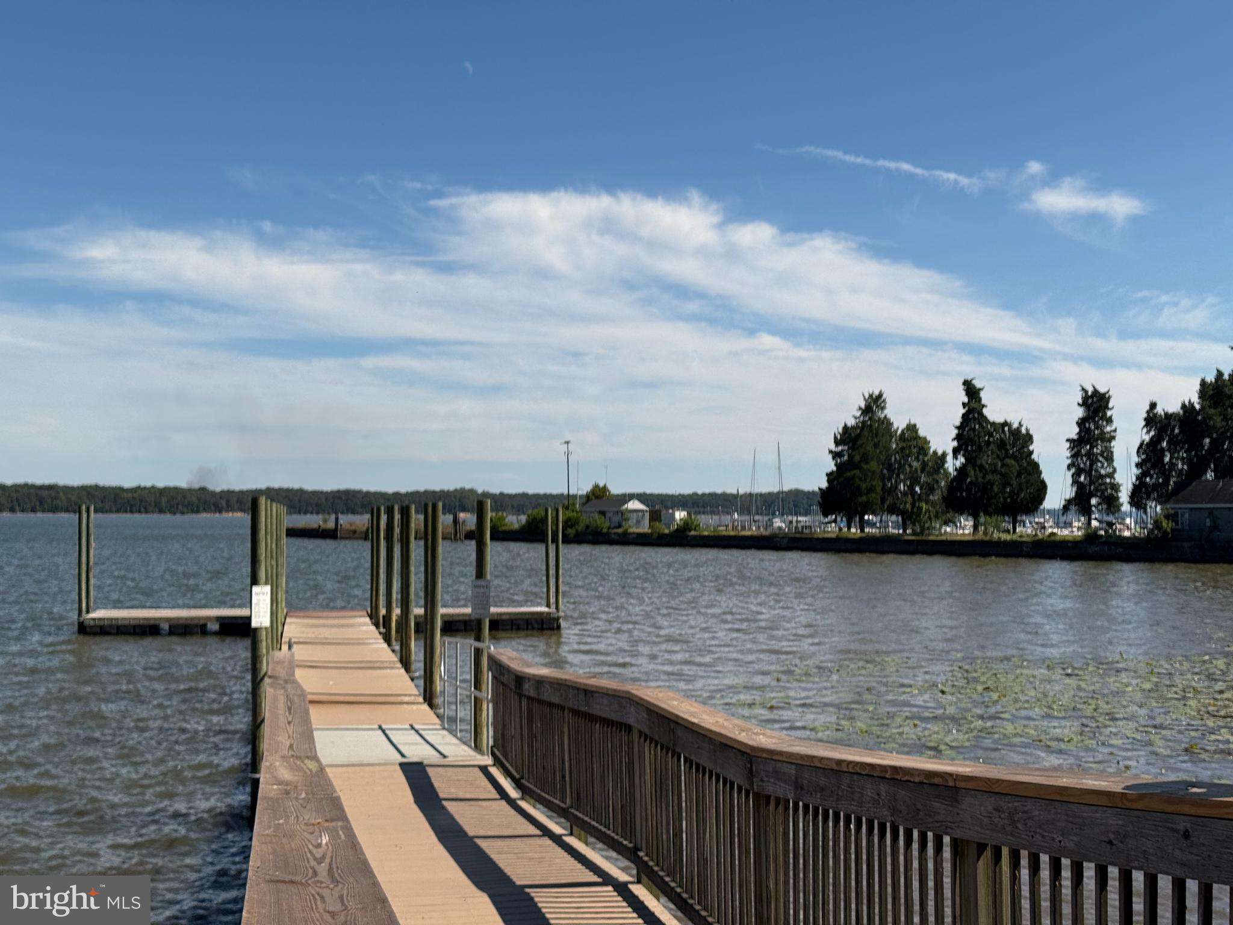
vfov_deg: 30.3
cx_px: 616
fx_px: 1710
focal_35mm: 48
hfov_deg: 39.7
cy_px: 462
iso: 64
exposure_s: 1/9901
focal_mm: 6.76
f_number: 1.78
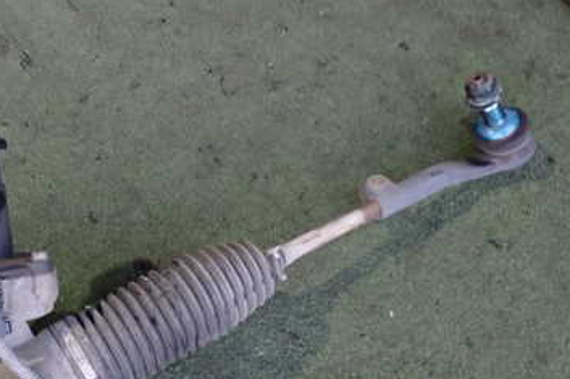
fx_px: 839
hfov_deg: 36.9
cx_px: 166
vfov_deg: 25.2
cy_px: 284
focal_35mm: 53
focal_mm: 5.4
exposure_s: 1/30
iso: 500
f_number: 2.3
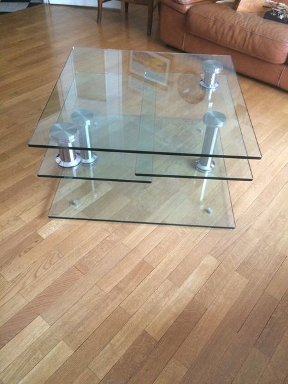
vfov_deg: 61.7
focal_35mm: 29
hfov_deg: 48.2
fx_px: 322
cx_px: 144
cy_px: 192
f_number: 2.2
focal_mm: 4.15
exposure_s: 1/33
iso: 320
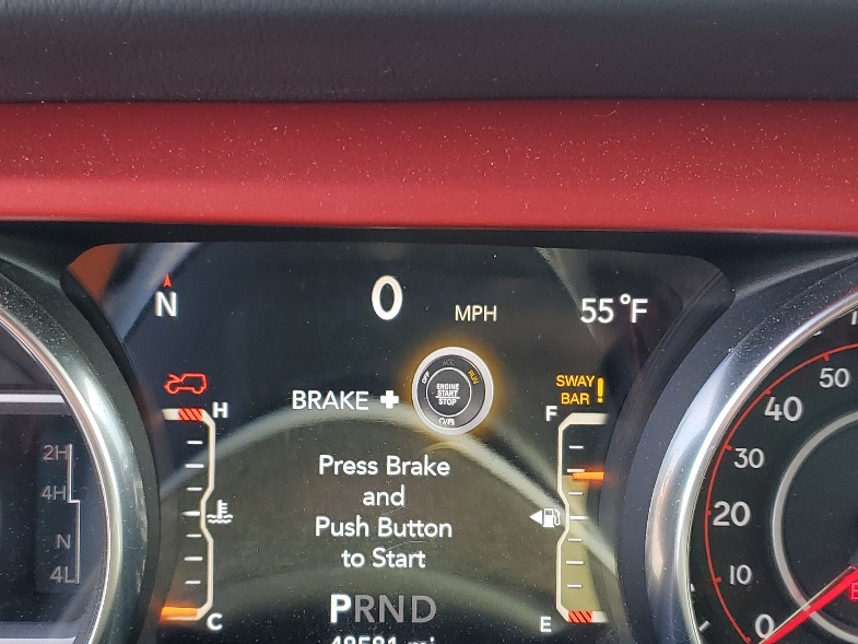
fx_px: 1314
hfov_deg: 36.1
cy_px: 430
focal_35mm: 53
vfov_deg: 27.4
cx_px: 365
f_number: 1.5
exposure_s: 1/125
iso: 50
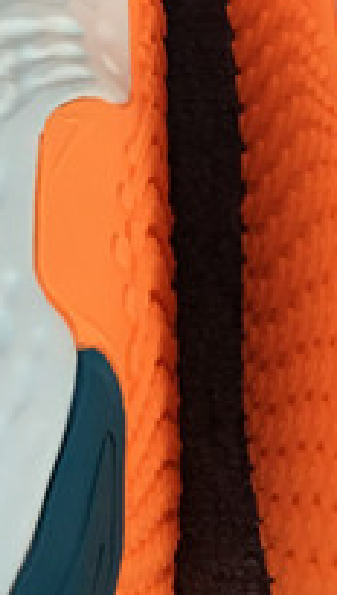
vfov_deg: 14.2
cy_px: -36
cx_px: 131
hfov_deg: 8.2
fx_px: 2341
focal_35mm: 148
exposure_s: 1/321
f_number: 2.4
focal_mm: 3.3
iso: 25
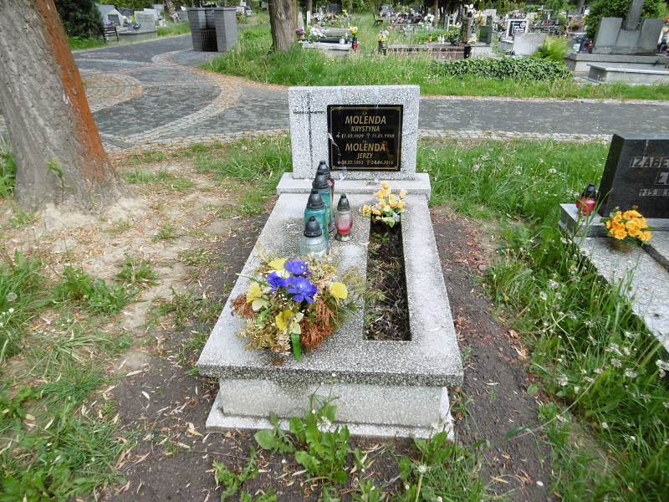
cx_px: 334
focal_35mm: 24
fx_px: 464
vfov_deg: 56.8
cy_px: 251
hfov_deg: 71.6
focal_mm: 4.3
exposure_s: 1/250
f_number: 3.1
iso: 100
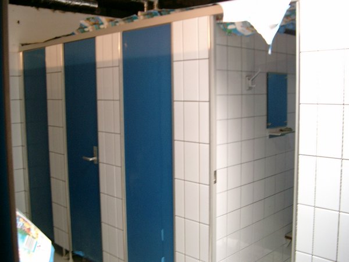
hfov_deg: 50.1
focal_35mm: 37
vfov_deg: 38.7
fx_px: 373
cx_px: 174
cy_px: 131
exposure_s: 1/8
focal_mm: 7.6
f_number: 2.6
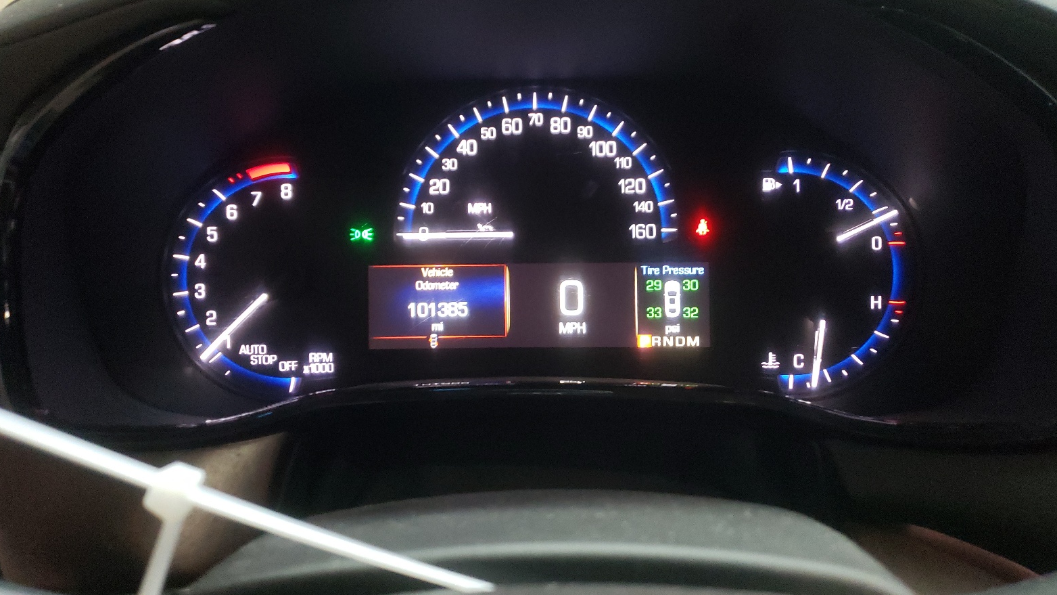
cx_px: 526
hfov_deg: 66.1
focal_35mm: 29
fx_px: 813
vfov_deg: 40.1
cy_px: 255
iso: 383
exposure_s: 1/24
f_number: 1.5
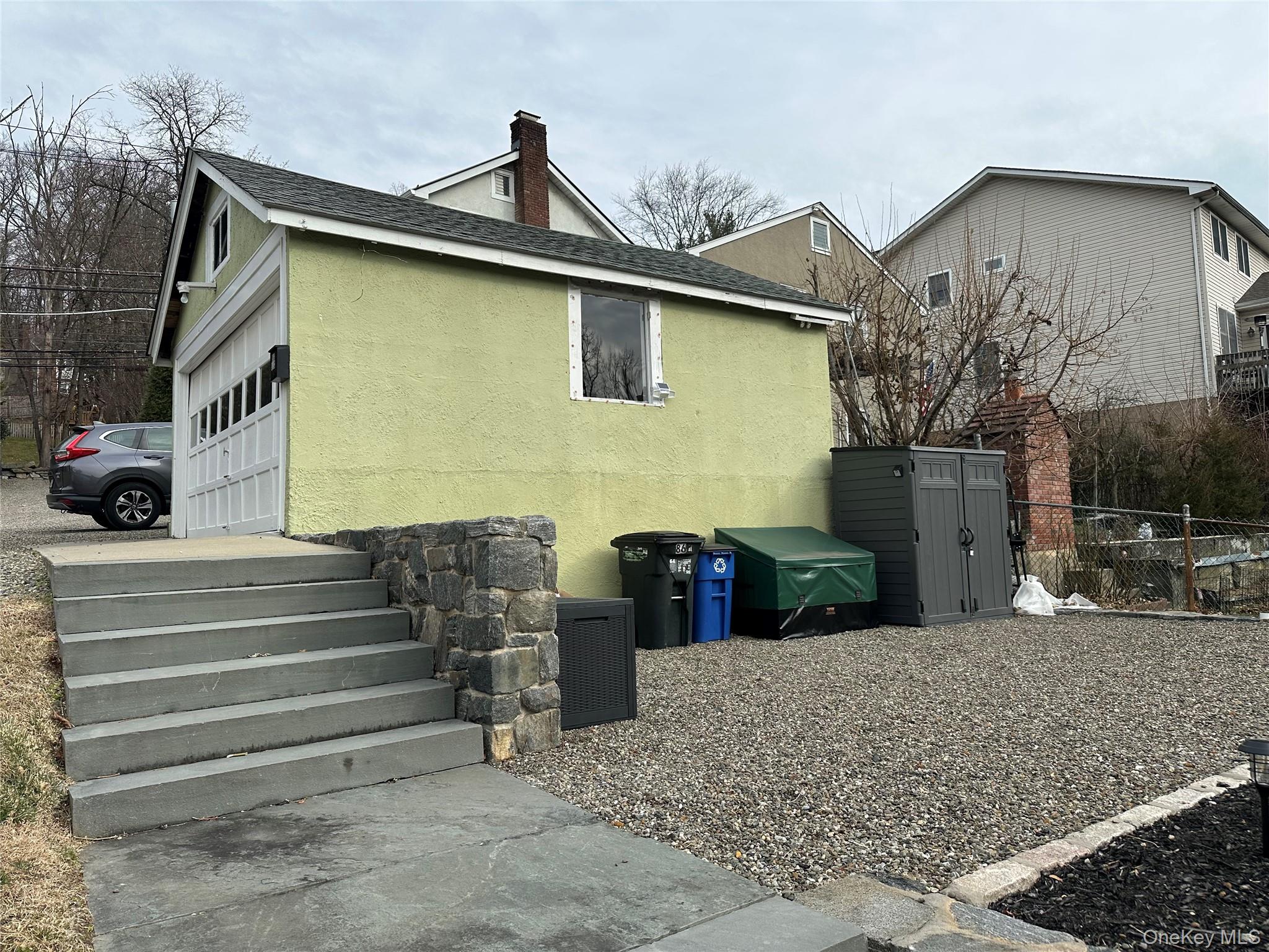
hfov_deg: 71.6
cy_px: 476
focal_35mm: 24
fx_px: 880
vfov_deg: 56.8
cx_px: 634
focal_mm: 6.86
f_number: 1.78
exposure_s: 1/2967
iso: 80
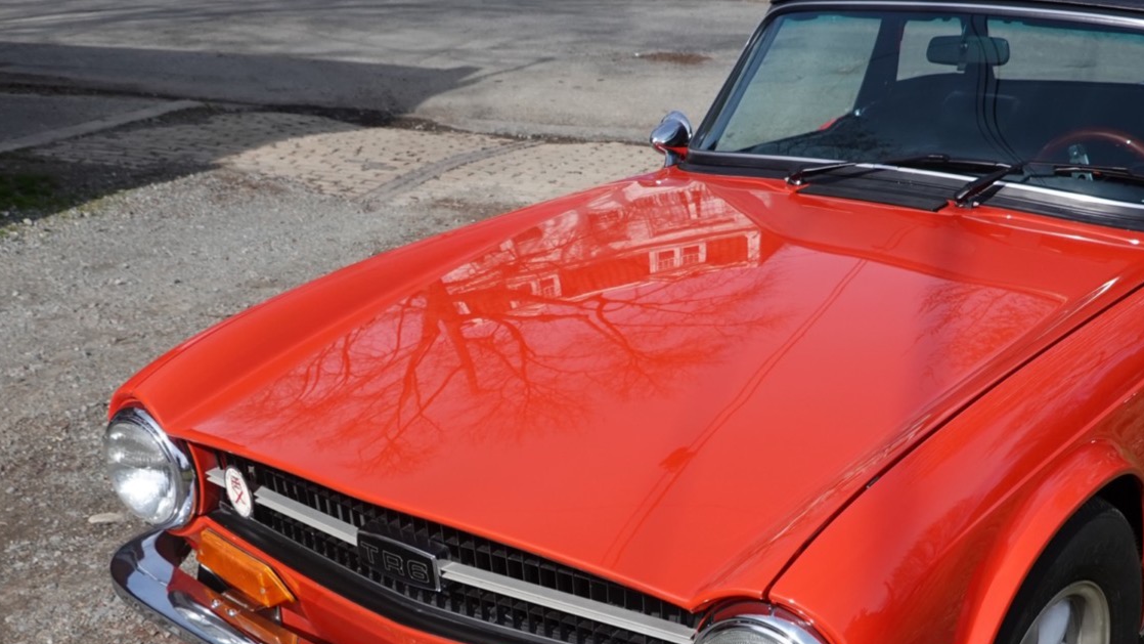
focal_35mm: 37
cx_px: 803
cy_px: 447
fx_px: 1122
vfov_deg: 31.7
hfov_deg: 52.5
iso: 125
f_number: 4
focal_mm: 9
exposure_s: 1/1000
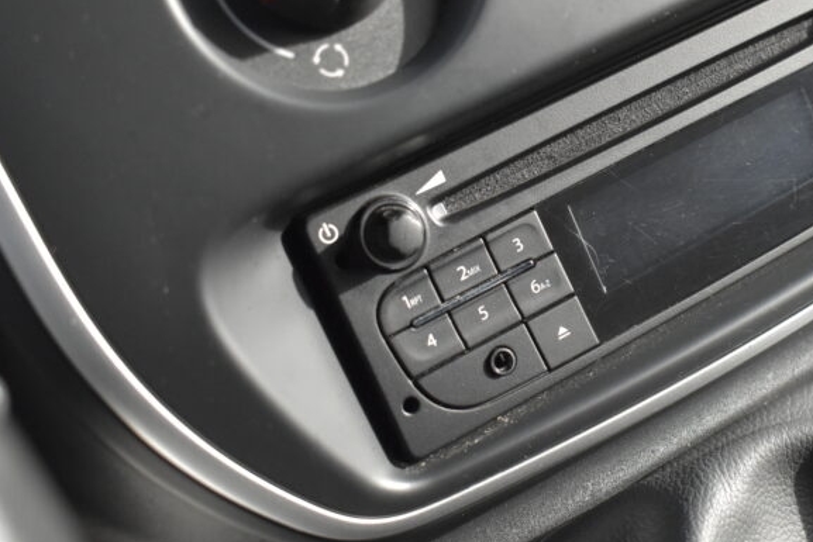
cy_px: 242
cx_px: 643
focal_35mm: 72
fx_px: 1624
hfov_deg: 27.6
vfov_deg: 19.0
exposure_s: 1/1600
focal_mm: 27
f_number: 4
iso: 1600
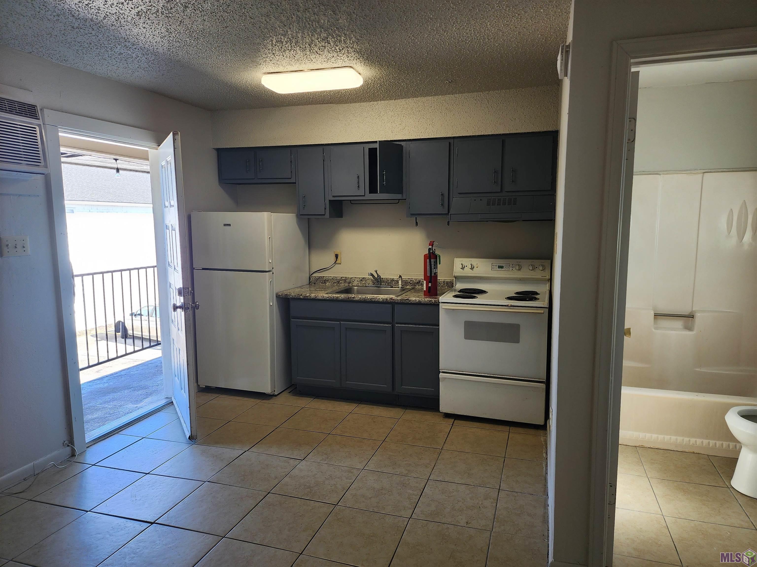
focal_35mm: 23
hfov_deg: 73.9
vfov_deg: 58.9
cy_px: 284
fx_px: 503
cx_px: 378
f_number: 1.8
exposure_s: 1/120
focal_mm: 6.4
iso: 64
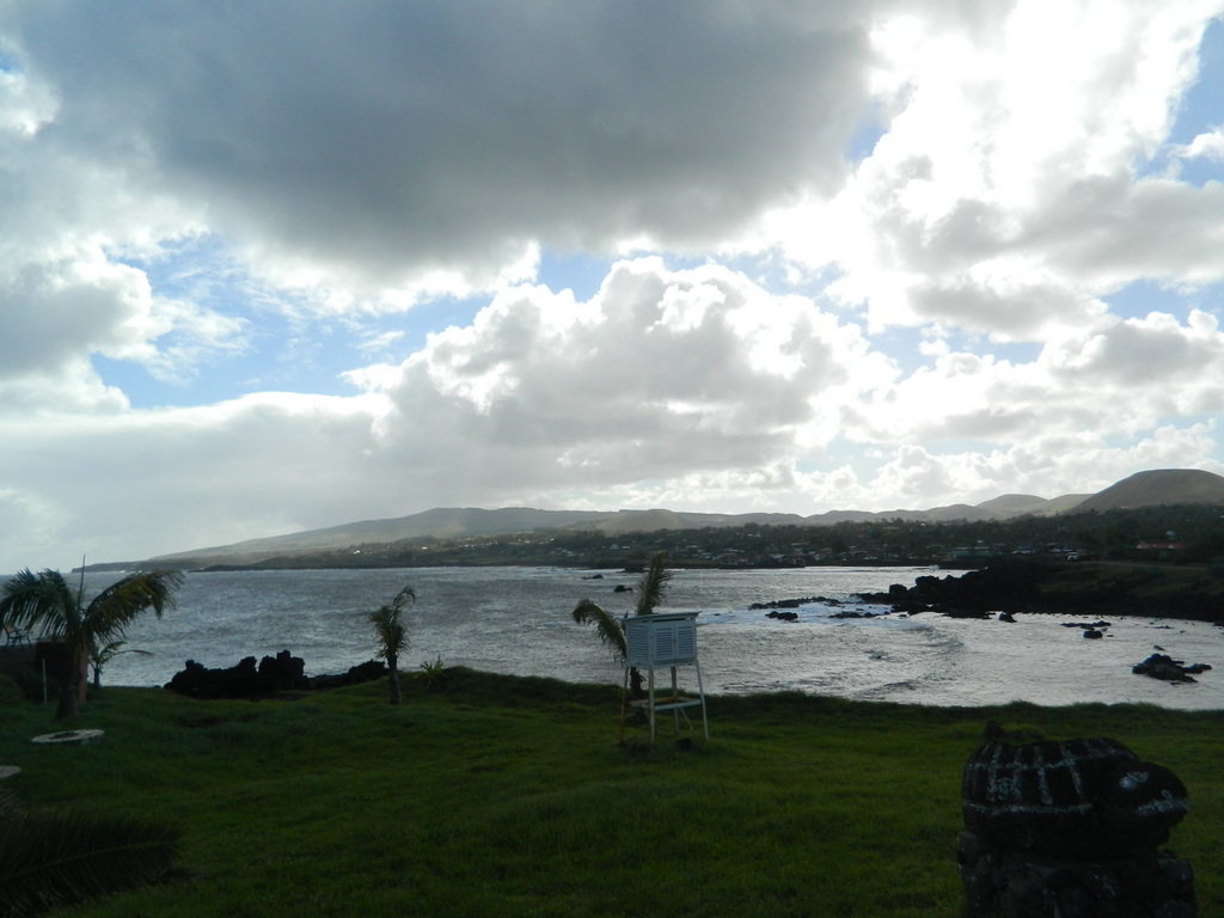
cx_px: 612
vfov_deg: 54.9
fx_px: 884
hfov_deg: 69.4
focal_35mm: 25
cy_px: 459
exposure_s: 1/320
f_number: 8.7
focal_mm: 4.5
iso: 110
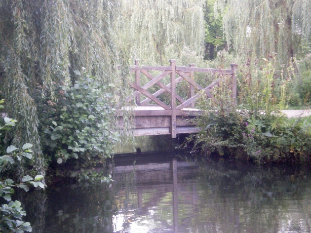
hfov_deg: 22.5
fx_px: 781
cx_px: 156
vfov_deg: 17.0
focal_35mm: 87
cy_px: 116
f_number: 5.1
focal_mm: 14.3
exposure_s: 1/10
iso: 400
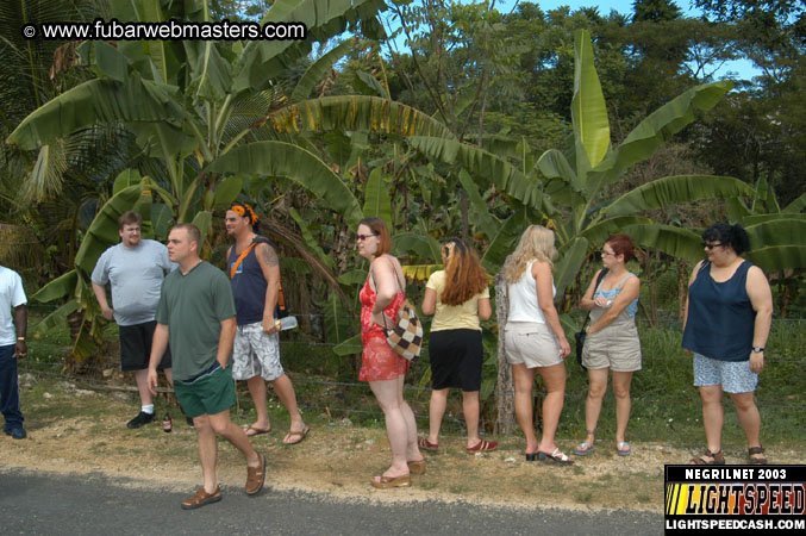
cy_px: 268
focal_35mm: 36
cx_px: 403
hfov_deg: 53.2
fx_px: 805
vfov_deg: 36.8
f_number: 7.1
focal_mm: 24
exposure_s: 1/180
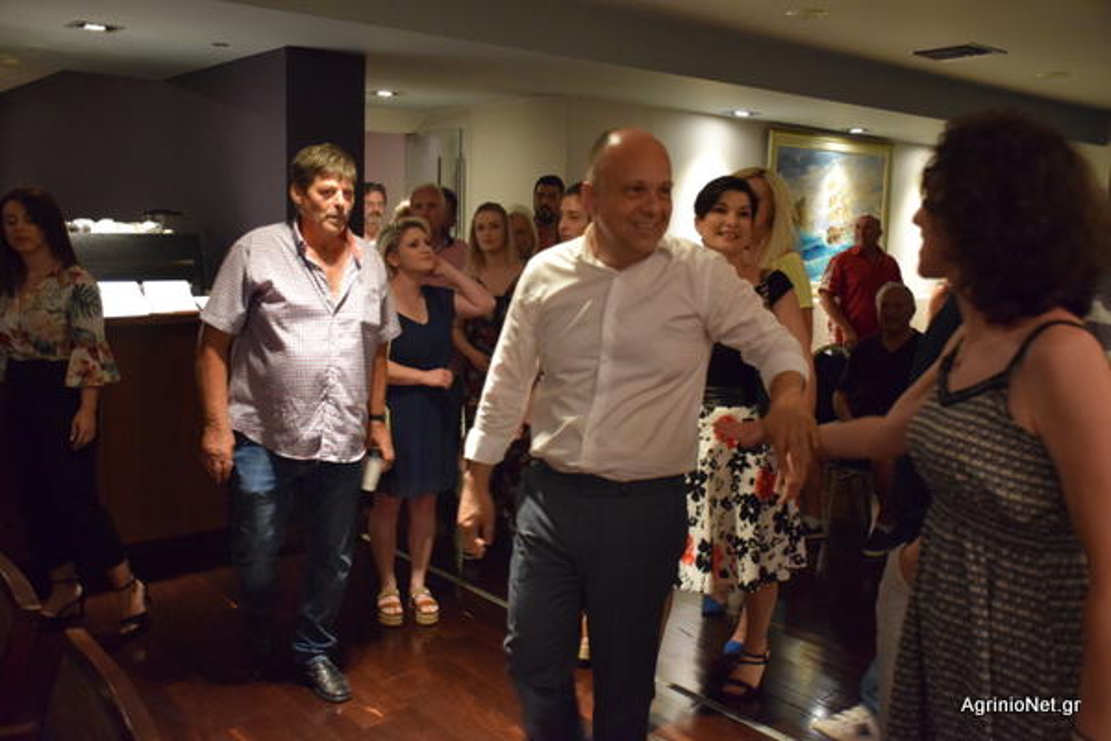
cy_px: 370
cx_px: 556
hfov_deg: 57.2
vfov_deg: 40.0
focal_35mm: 33
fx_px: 1018
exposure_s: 1/60
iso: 4000
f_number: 3.5
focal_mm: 22
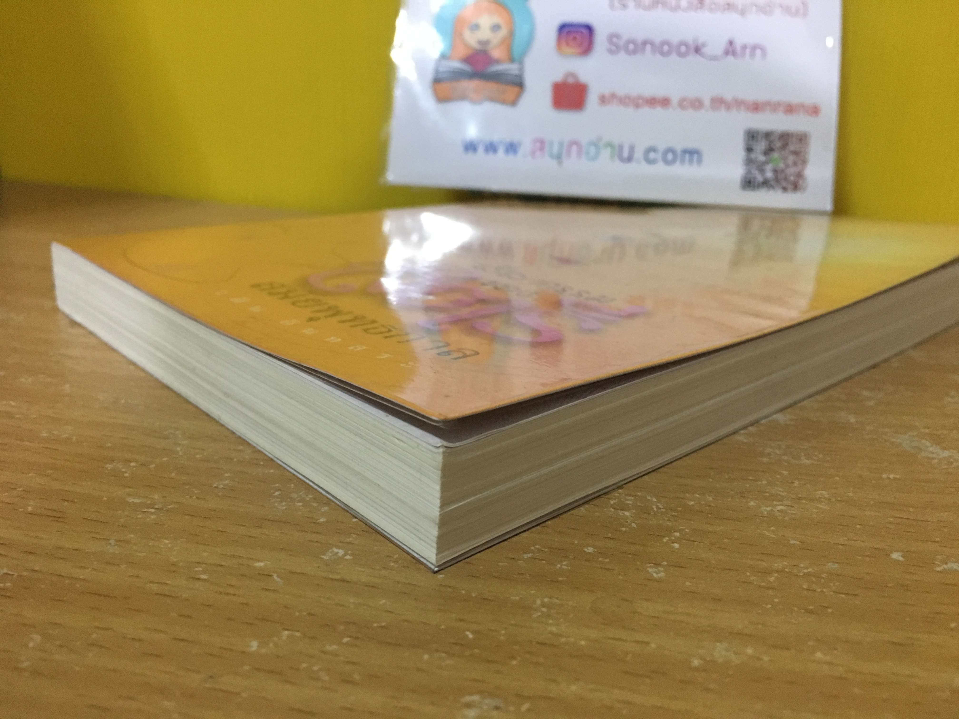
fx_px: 803
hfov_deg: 61.7
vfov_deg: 48.2
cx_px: 480
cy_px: 360
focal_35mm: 29
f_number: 2.2
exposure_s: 1/17
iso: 200
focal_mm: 4.15
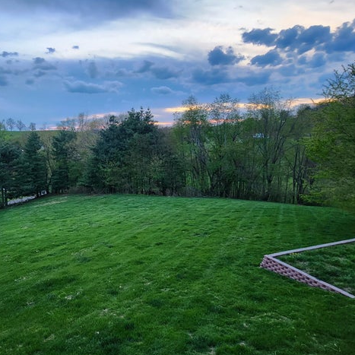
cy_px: 157
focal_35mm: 21
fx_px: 244
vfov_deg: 71.9
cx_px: 100
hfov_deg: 68.6
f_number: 2.2
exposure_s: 1/60
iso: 250
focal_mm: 2.2
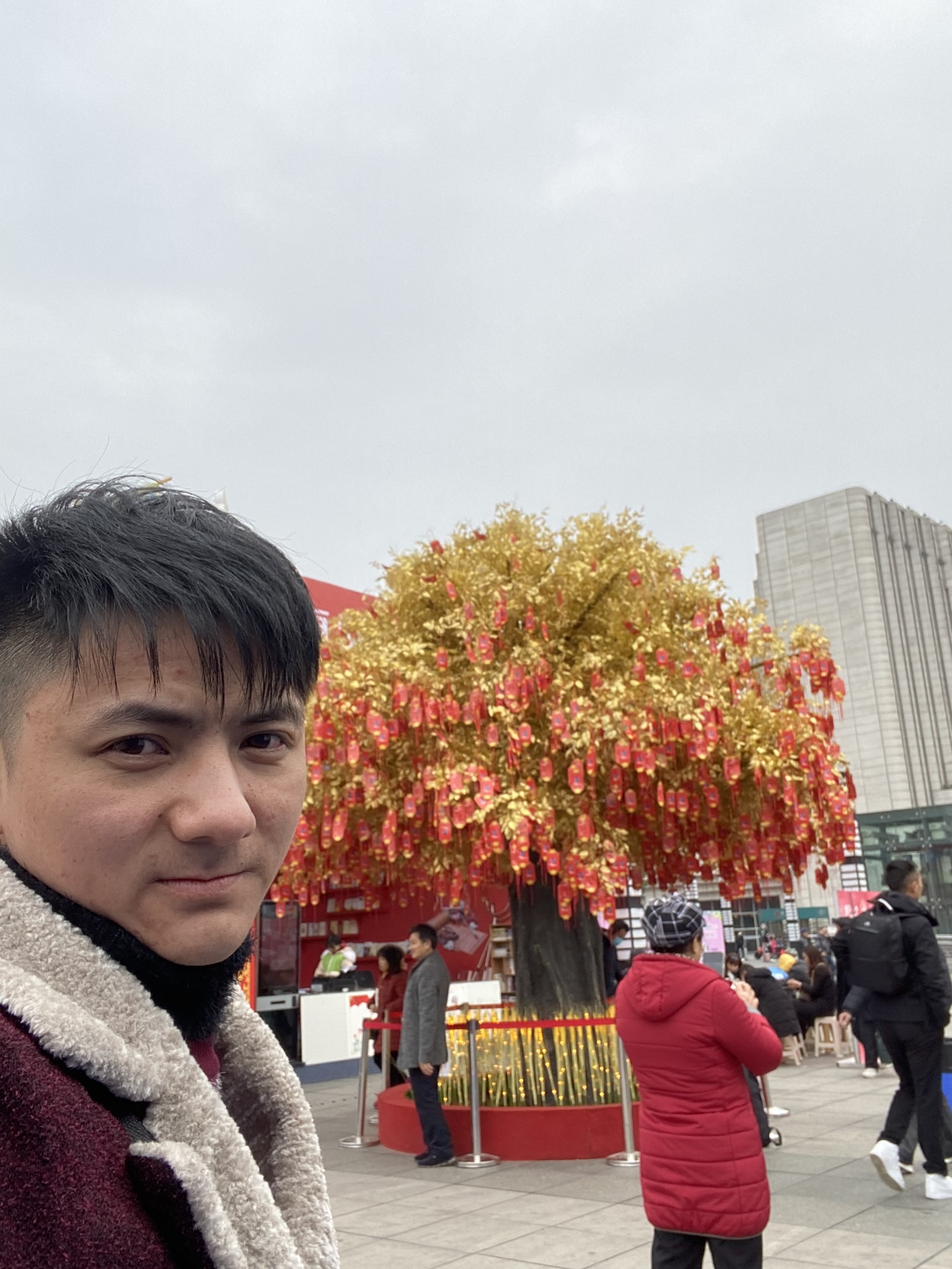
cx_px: 476
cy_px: 634
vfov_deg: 60.0
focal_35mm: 30
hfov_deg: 46.8
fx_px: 1100
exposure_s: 1/122
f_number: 2.2
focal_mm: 2.71
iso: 32
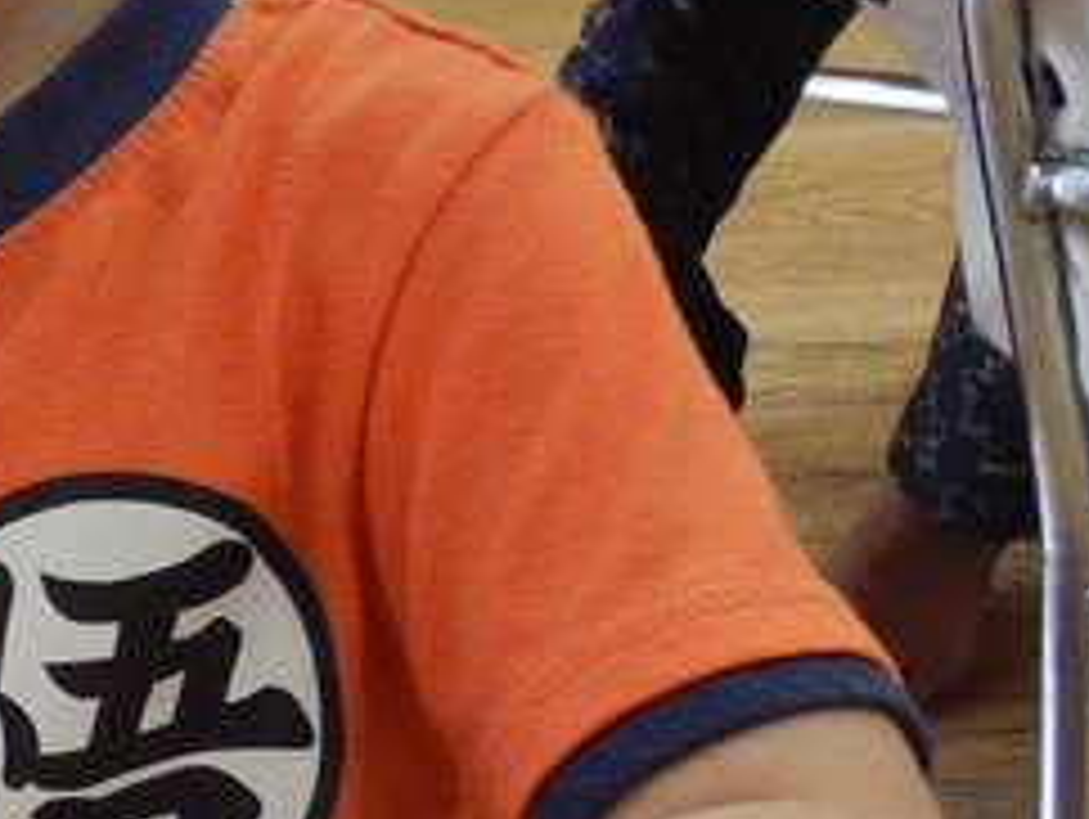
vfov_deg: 7.5
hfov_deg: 9.5
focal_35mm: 198
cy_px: 616
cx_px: -914
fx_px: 6235
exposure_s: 1/30
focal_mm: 8.5
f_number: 4.3
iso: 200
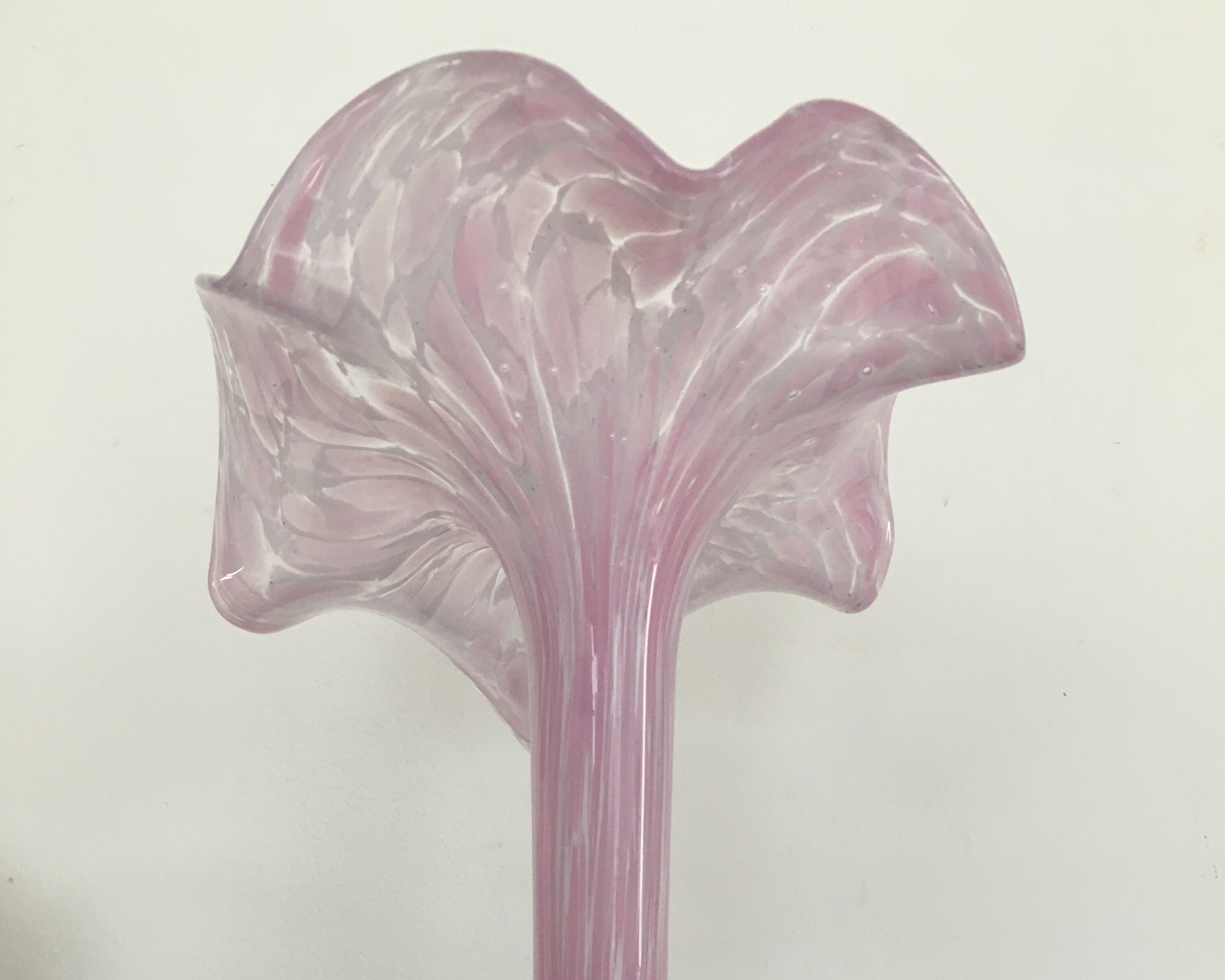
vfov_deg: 37.9
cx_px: 613
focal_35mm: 38
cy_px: 770
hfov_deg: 47.9
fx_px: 1378
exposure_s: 1/33
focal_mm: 4.15
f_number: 2.2
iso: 100
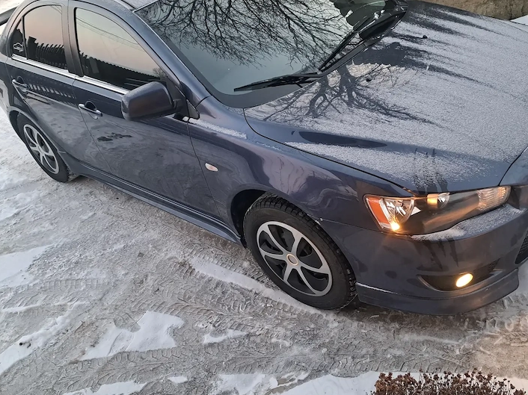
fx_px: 518
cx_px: 267
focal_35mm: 34
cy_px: 195
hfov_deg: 54.0
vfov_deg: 41.8
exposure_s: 1/50
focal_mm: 5.23
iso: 320
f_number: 1.8
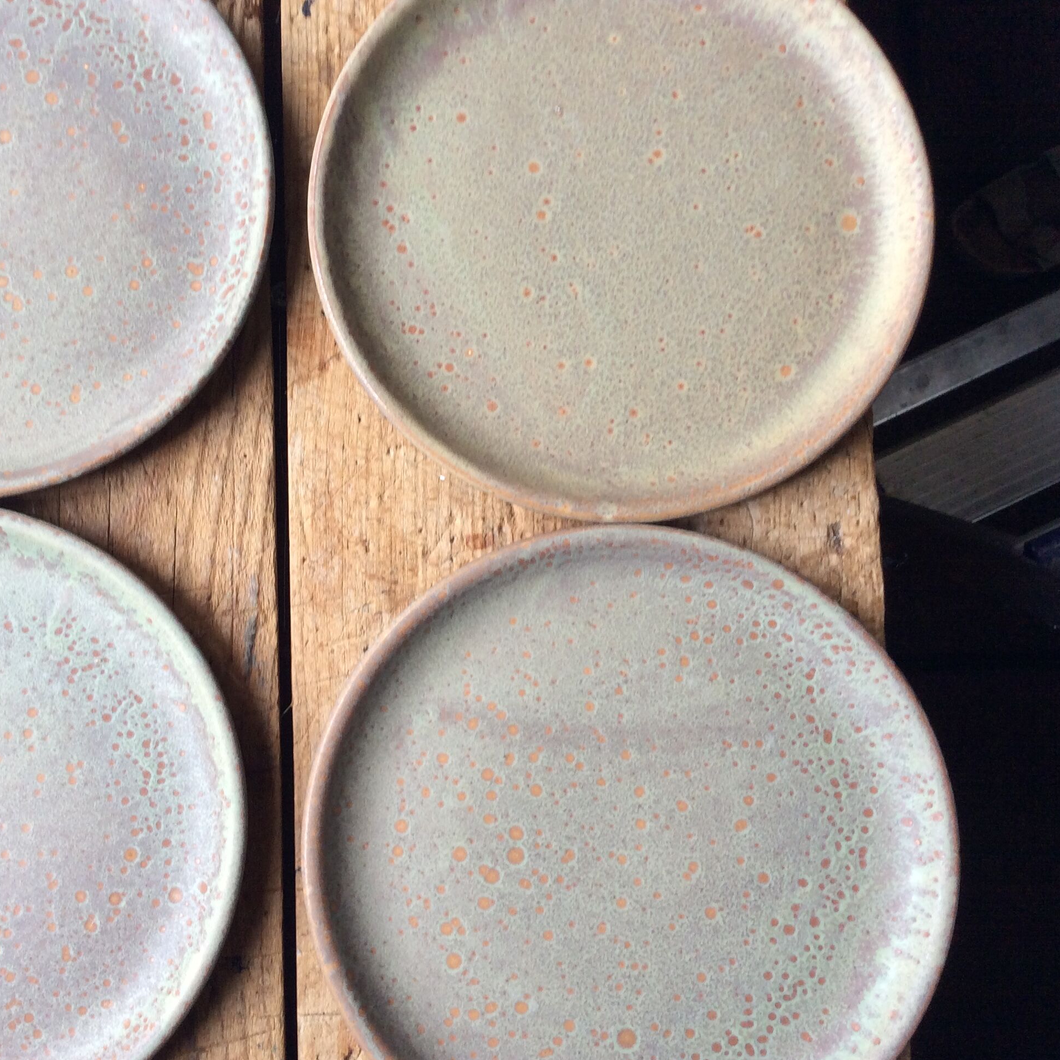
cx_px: 368
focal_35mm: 38
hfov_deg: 43.3
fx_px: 1316
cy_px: 532
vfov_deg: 43.9
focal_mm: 3.3
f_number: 2.4
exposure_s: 1/25
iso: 64
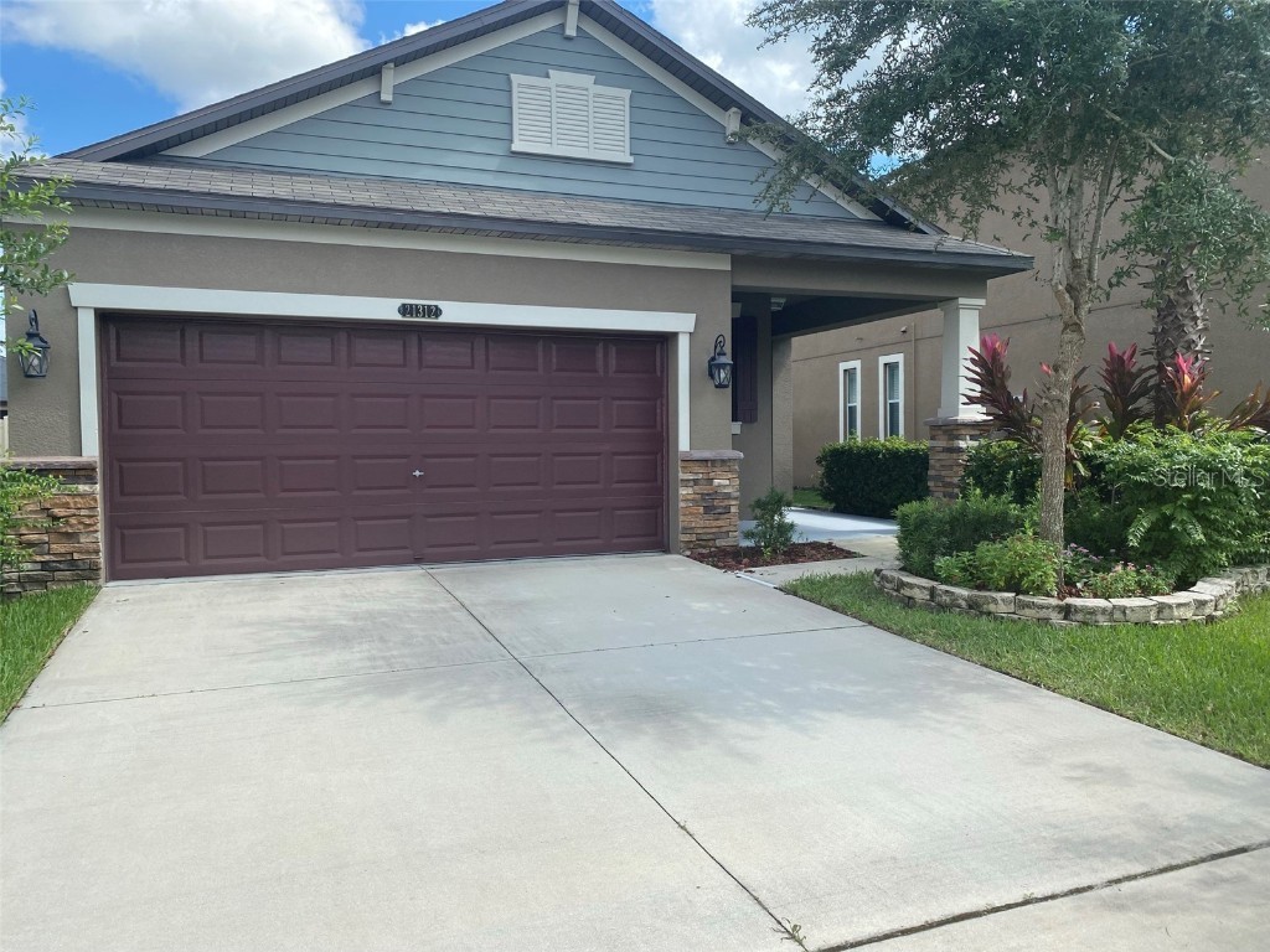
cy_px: 476
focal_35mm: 26
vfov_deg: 53.1
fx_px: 954
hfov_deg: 67.3
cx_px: 635
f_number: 1.8
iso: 32
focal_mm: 4.25
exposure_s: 1/1565
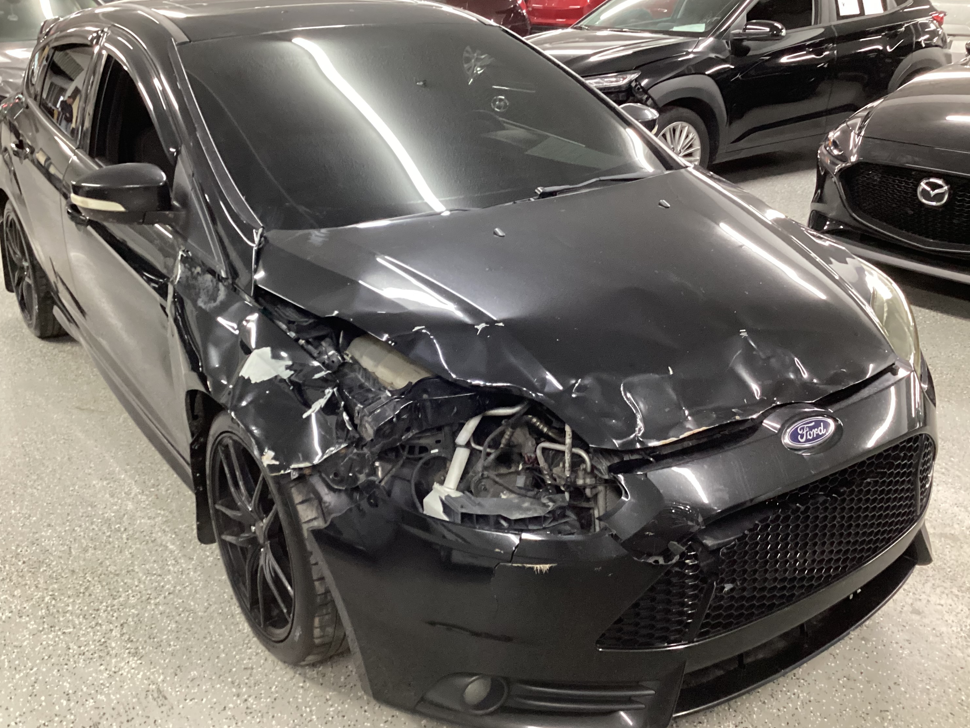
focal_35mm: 34
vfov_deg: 41.8
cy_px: 355
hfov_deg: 53.9
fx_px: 953
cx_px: 444
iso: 400
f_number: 2.4
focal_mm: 3.3
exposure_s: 1/30
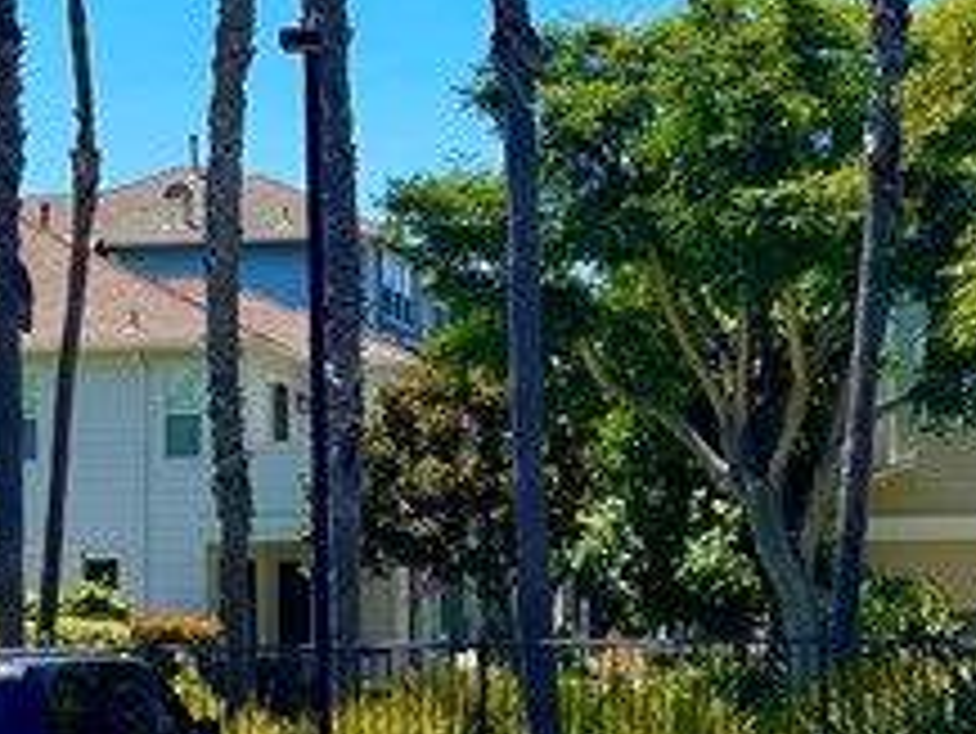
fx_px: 3329
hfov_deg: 16.7
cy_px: 311
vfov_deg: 12.6
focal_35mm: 118
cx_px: 472
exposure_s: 1/2924
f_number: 1.6
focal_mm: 5.1
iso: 32
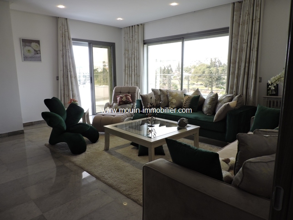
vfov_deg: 56.8
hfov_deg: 71.6
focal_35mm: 24
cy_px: 110
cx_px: 146
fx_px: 203
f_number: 3
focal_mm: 4.3
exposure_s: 1/60
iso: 100
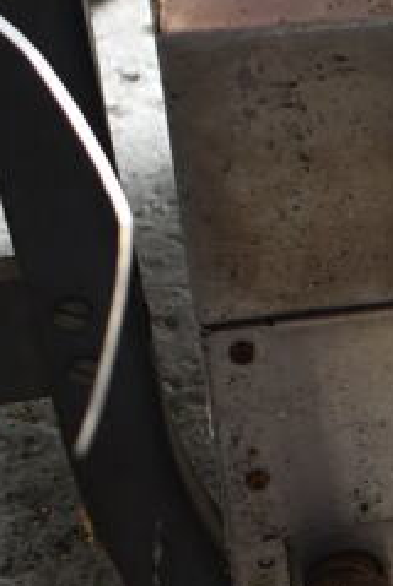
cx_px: 725
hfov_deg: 12.2
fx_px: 1682
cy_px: 327
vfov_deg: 19.8
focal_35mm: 103
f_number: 3.5
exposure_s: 1/40
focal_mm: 18
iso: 100
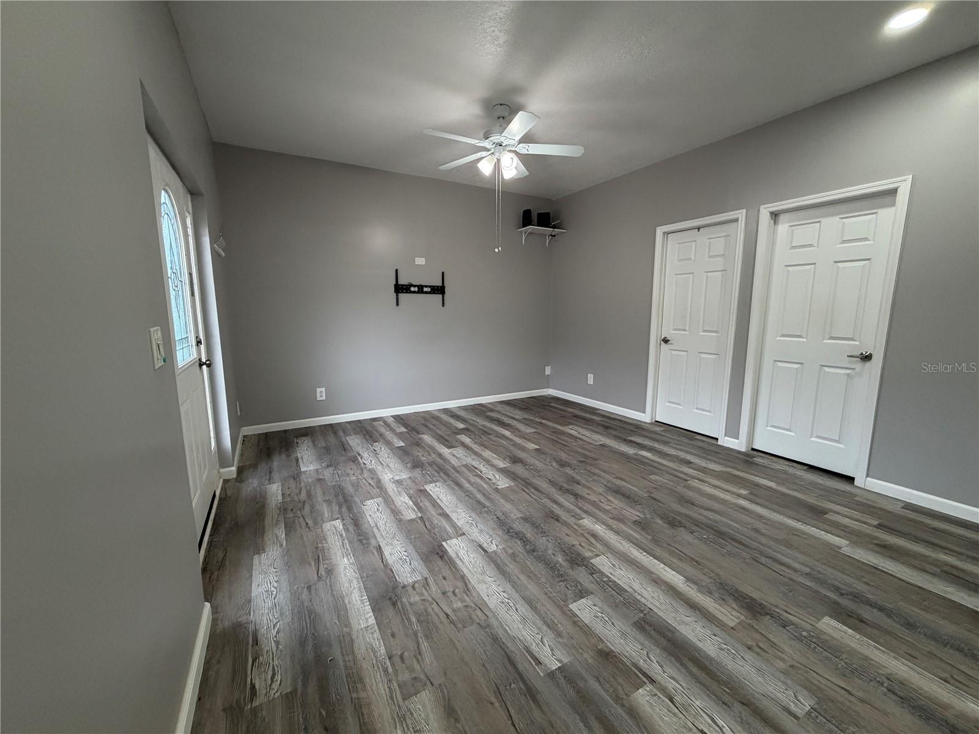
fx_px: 396
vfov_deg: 85.7
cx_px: 490
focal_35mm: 14
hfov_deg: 102.1
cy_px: 367
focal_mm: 2.22
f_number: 2.2
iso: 250
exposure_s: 1/120
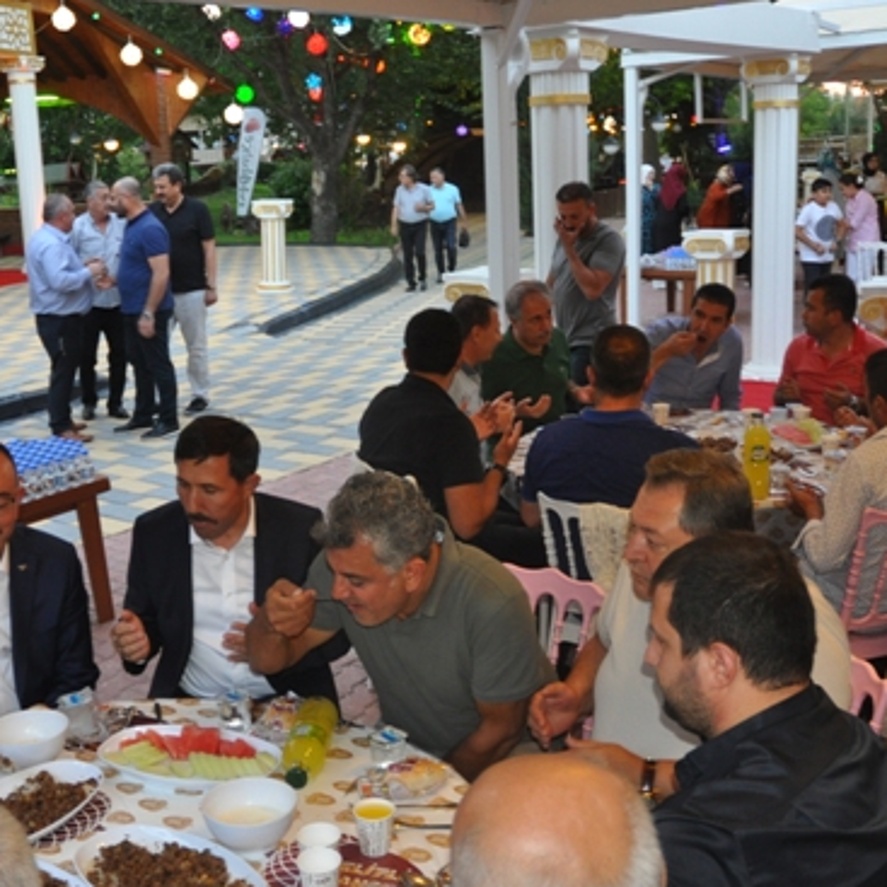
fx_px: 1160
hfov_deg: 41.6
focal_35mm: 40
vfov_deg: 41.9
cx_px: 334
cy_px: 451
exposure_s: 1/60
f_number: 3.5
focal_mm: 18
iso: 800
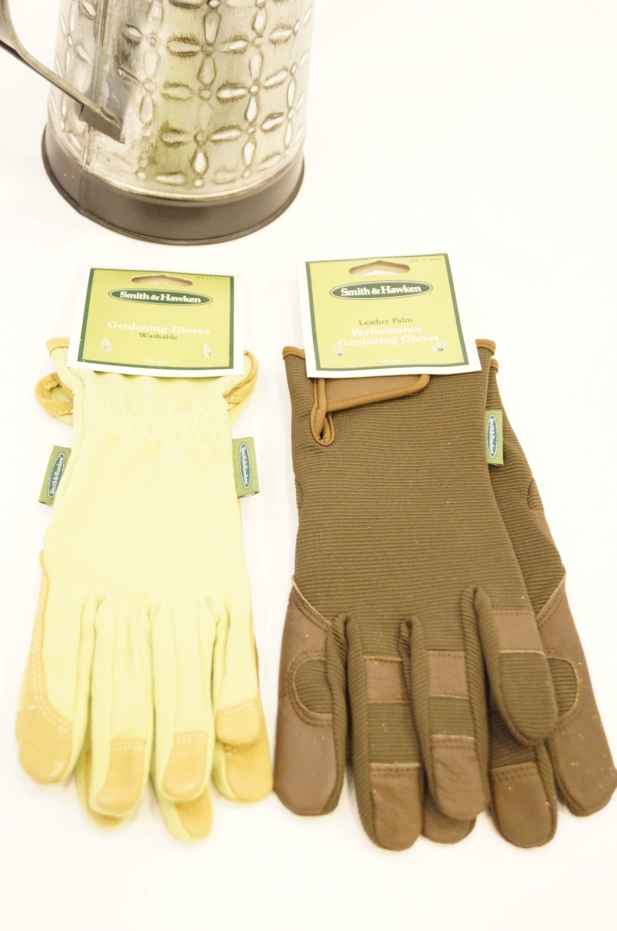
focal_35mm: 45
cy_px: 466
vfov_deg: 43.7
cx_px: 308
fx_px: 1161
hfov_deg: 29.8
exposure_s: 1/30
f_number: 4.5
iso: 3200
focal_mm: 30
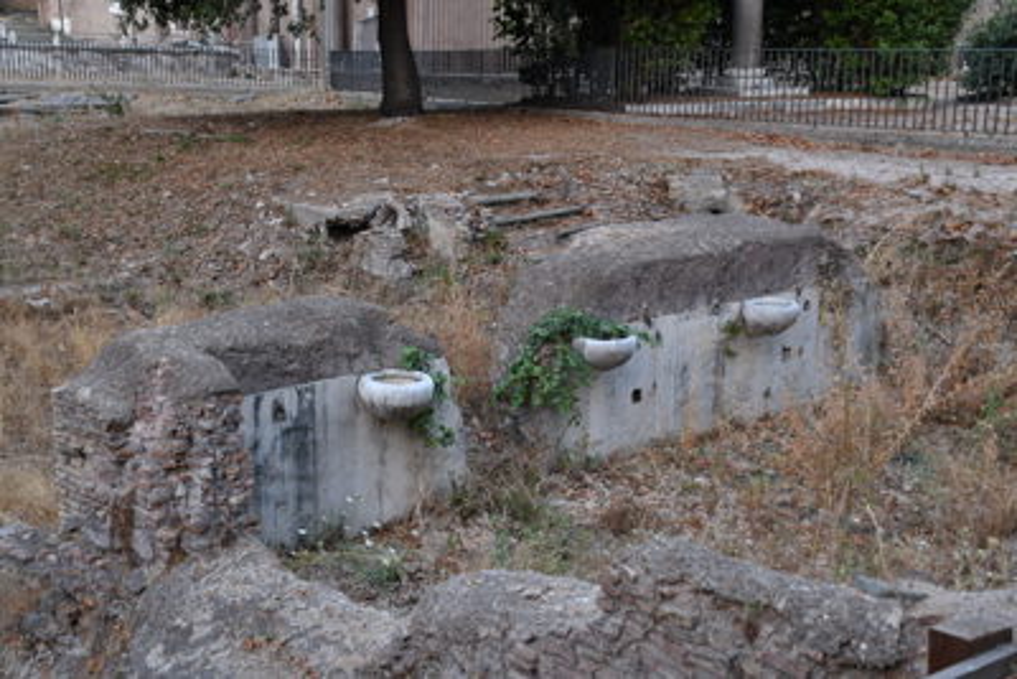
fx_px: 1469
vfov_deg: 26.0
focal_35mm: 52
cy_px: 340
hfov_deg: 38.2
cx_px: 508
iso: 500
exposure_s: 1/80
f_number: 4.5
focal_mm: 35
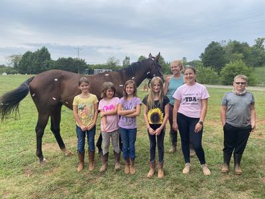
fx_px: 199
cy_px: 100
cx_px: 132
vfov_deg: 53.1
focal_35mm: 26
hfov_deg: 67.3
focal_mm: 4.25
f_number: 1.8
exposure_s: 1/2625
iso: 32
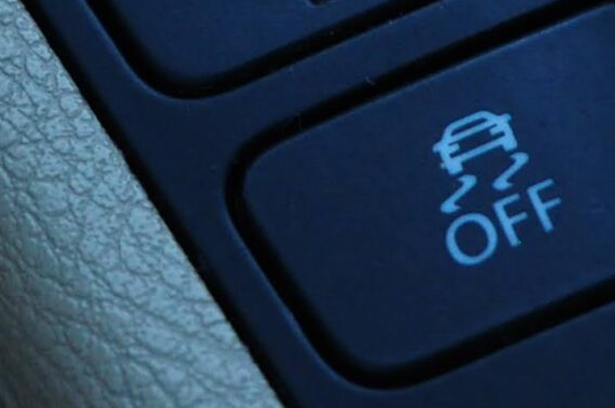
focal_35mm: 323
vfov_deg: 4.2
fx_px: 5510
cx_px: 303
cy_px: -132
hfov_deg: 6.4
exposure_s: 1/80
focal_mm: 48
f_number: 5.6
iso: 1000
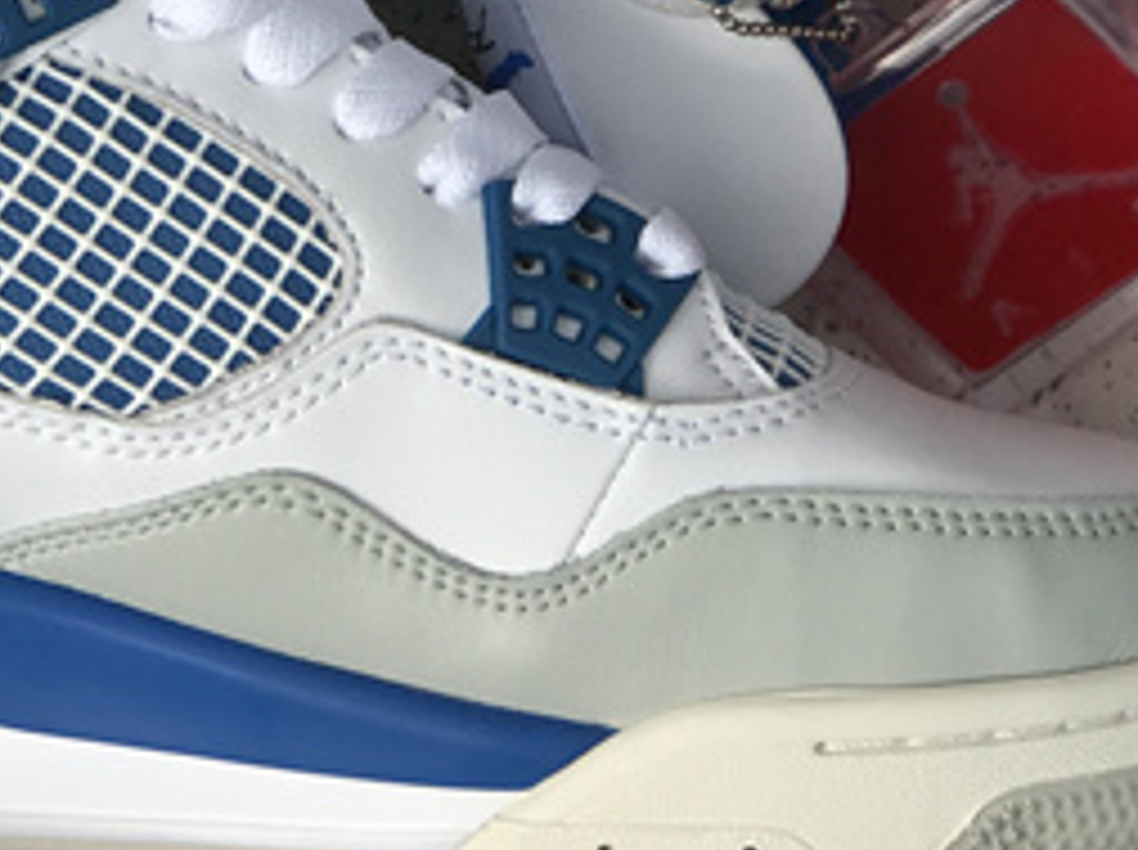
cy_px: -137
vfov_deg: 8.8
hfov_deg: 11.8
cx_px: 364
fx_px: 5482
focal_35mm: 167
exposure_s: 1/441
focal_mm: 6.6
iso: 20
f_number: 2.8
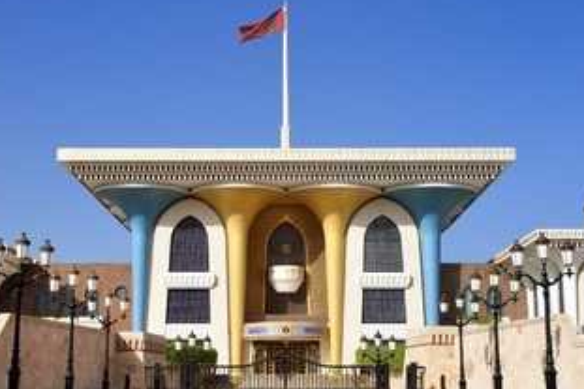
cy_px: 207
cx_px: 281
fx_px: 1054
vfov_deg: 20.9
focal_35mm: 65
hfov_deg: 31.0
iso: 200
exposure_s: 1/250
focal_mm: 48
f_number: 14
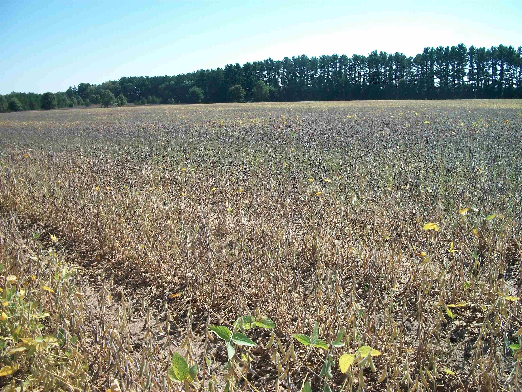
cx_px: 261
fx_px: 483
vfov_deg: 44.2
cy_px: 196
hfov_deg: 56.8
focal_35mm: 32
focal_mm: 5.7
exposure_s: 1/250
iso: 80
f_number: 5.5
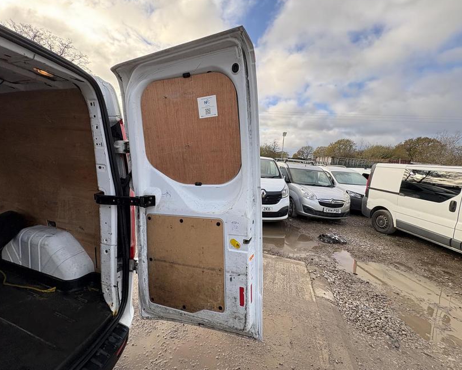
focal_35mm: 15
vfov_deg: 84.0
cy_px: 182
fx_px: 205
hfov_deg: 96.7
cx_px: 220
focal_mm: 2.22
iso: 40
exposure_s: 1/356
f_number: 2.2
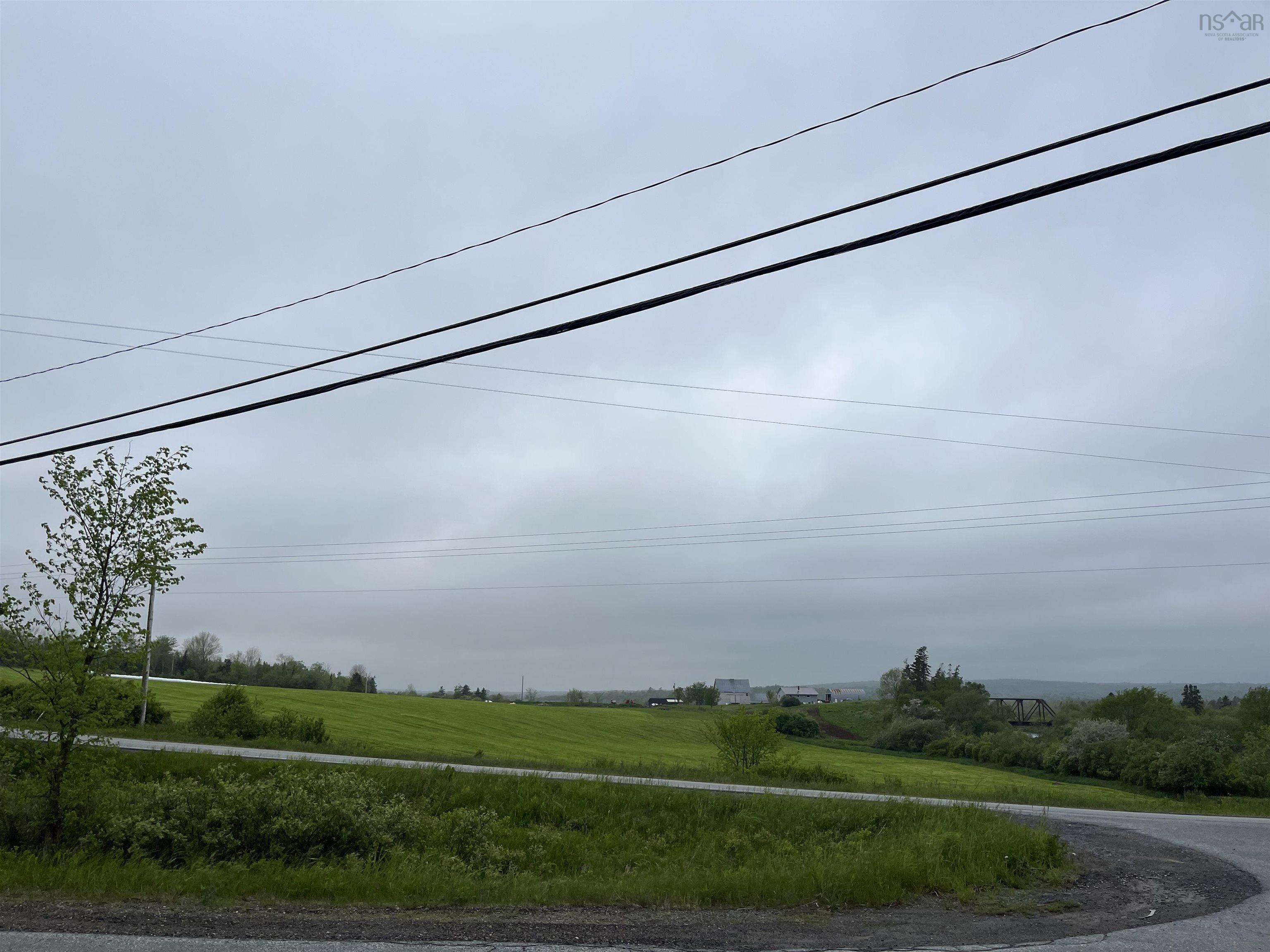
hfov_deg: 67.3
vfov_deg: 53.1
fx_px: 954
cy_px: 476
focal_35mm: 26
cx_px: 635
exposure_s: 1/4149
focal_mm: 5.1
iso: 50
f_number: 1.6
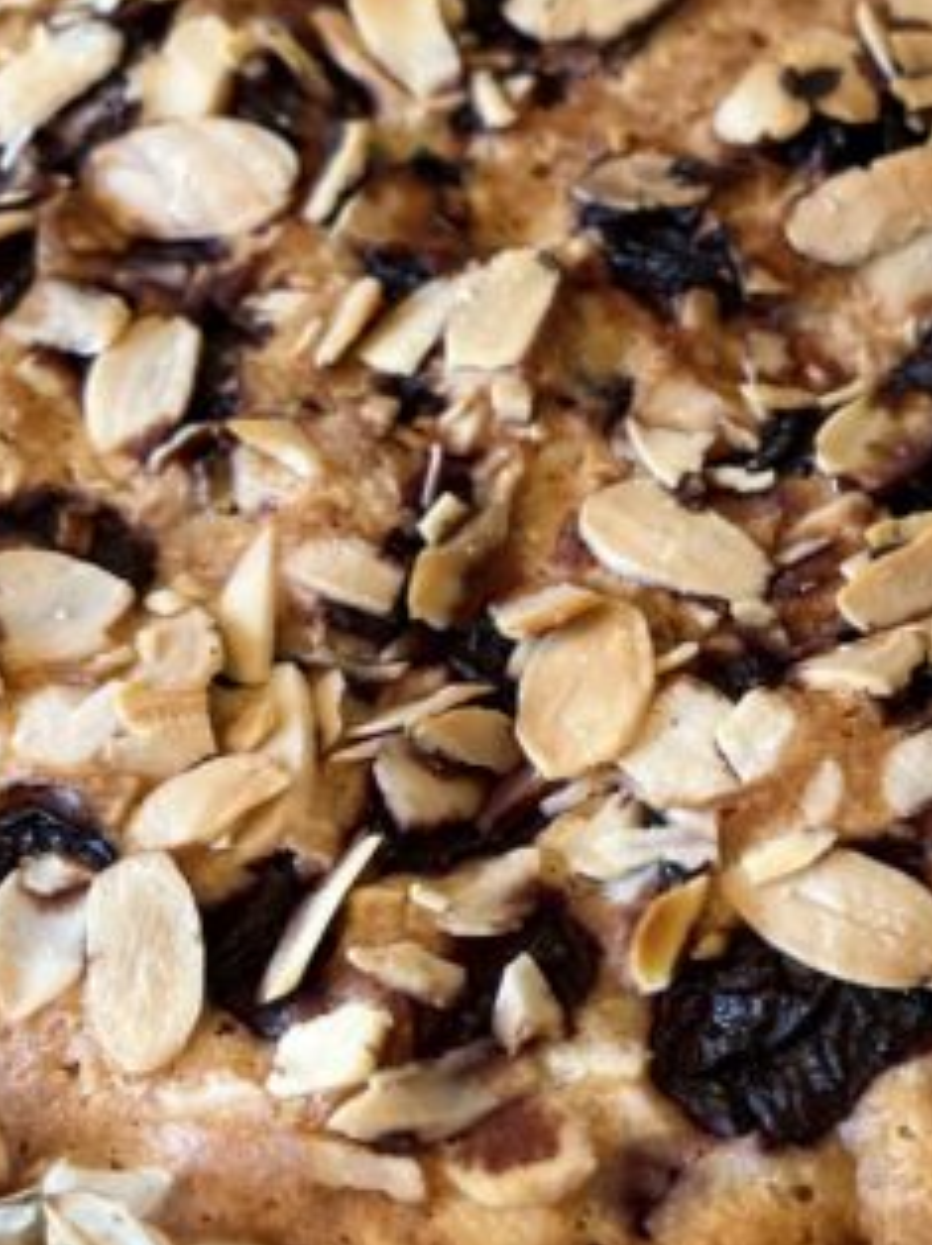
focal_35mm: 58
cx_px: 960
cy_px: 549
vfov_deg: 33.2
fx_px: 2085
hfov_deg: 24.0
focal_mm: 5.1
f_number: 1.6
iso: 125
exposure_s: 1/50
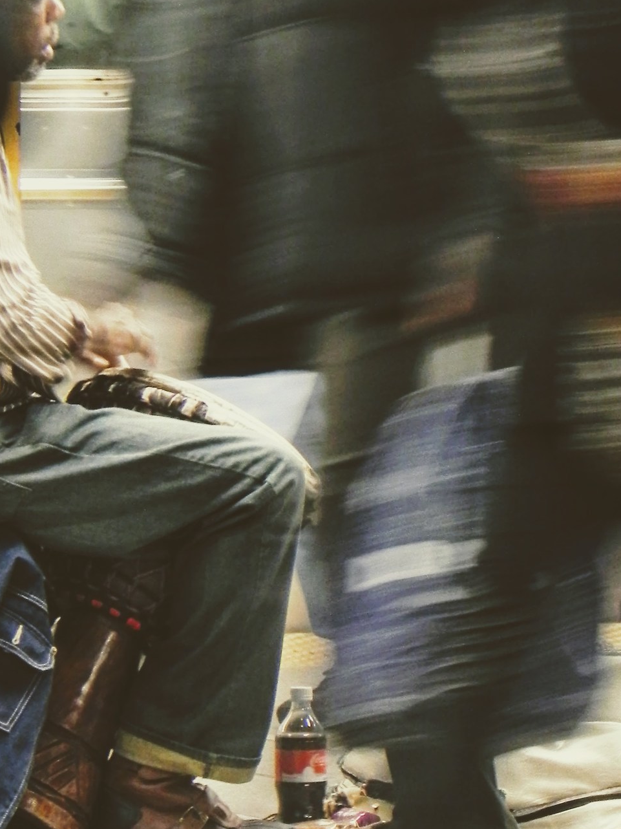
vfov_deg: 5.0
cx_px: 238
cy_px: 235
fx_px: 9499
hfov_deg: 3.7
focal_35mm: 397
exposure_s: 1/8.7
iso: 400
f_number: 4.5
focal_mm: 37.7
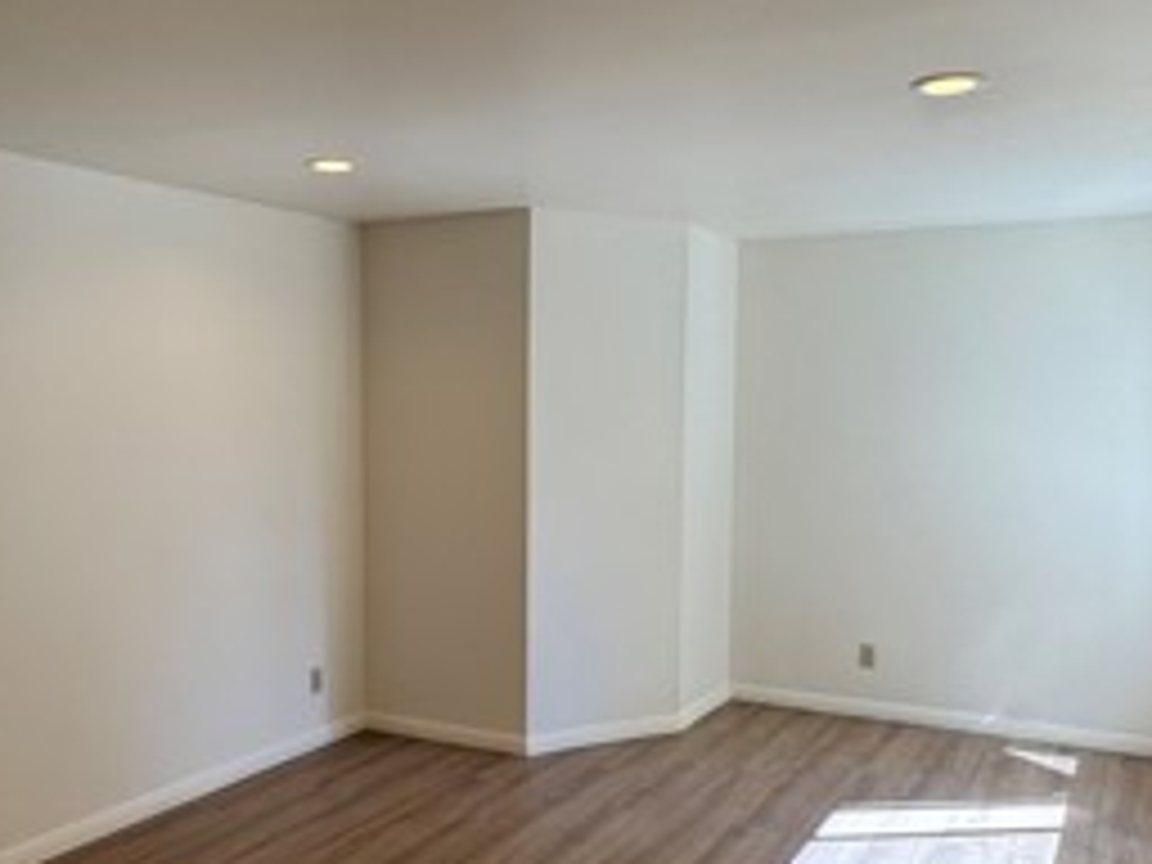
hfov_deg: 52.4
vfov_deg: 40.6
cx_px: 477
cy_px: 500
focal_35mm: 35
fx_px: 1165
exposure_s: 1/127
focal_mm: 2.22
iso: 40
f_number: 2.2
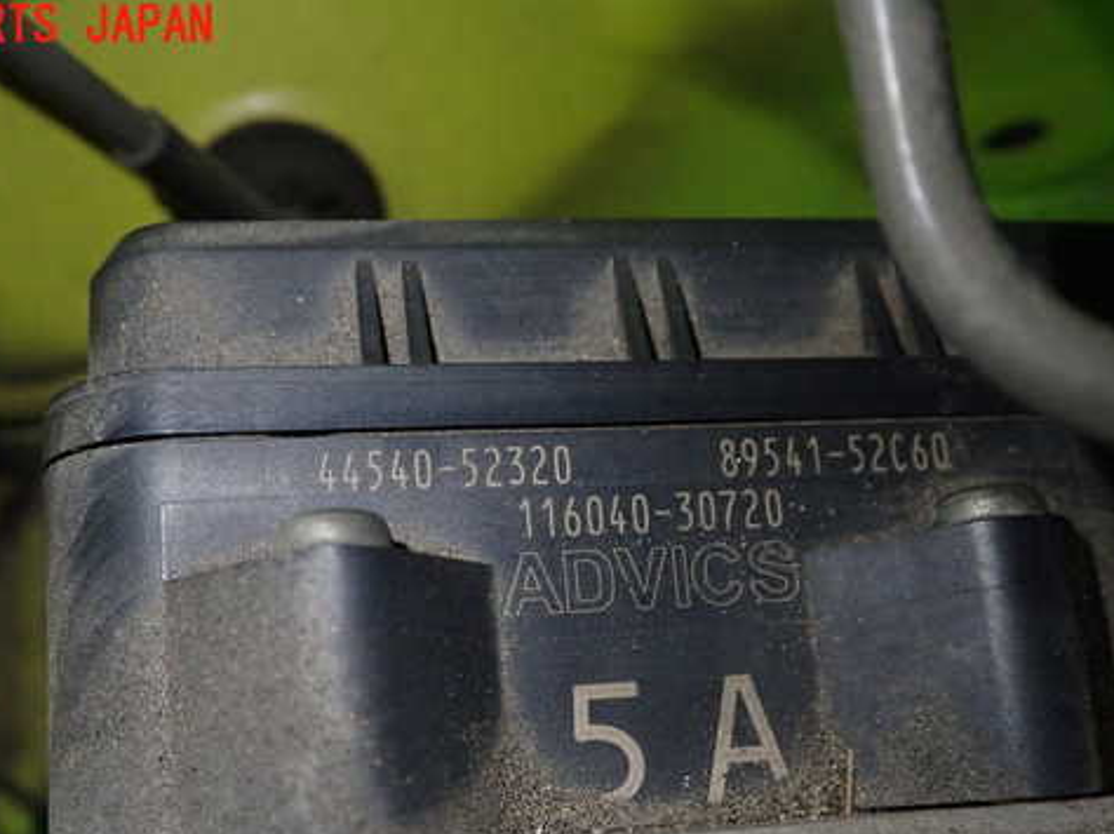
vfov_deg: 37.4
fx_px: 1222
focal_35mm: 38
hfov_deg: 48.9
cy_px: 526
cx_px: 491
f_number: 2.3
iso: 400
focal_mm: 5.5
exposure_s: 1/125
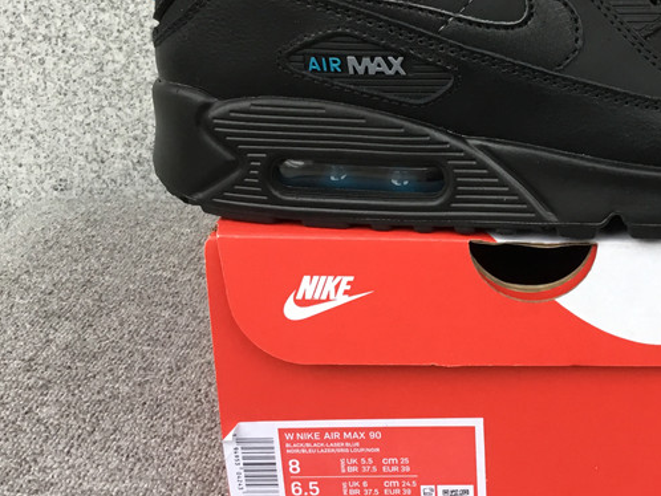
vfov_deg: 26.0
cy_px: 170
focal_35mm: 56
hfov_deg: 33.0
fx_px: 1070
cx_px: 561
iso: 40
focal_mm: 3.3
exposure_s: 1/33
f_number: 2.4
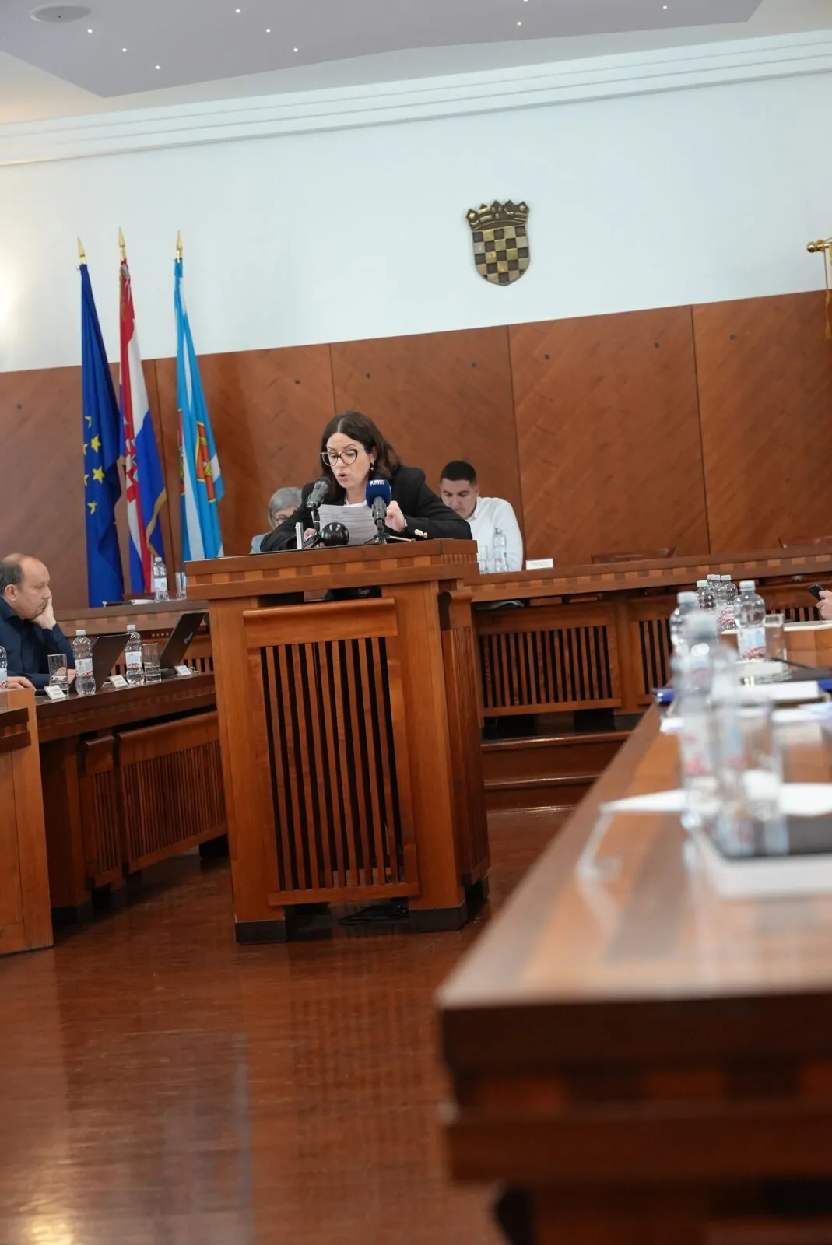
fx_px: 2423
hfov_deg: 19.5
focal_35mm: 70
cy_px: 622
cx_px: 416
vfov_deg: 28.8
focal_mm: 70
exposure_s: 1/160
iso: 3200
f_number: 4
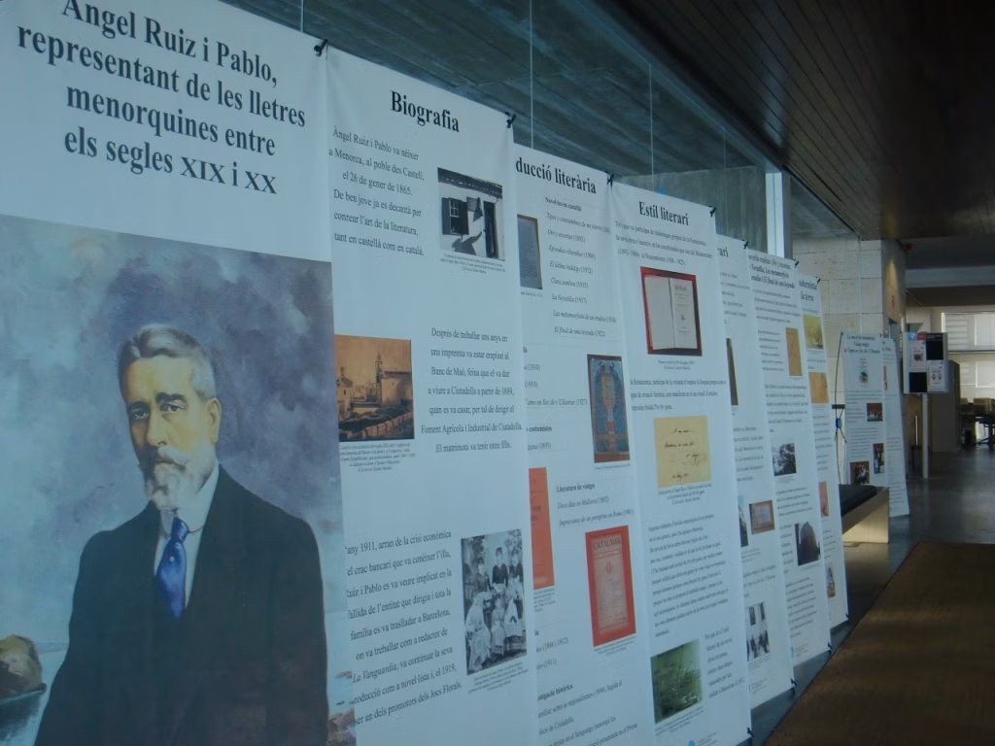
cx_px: 498
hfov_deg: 49.0
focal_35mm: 38
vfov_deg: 37.7
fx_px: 1092
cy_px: 373
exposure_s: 1/60
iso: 125
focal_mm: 6.66
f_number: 3.9
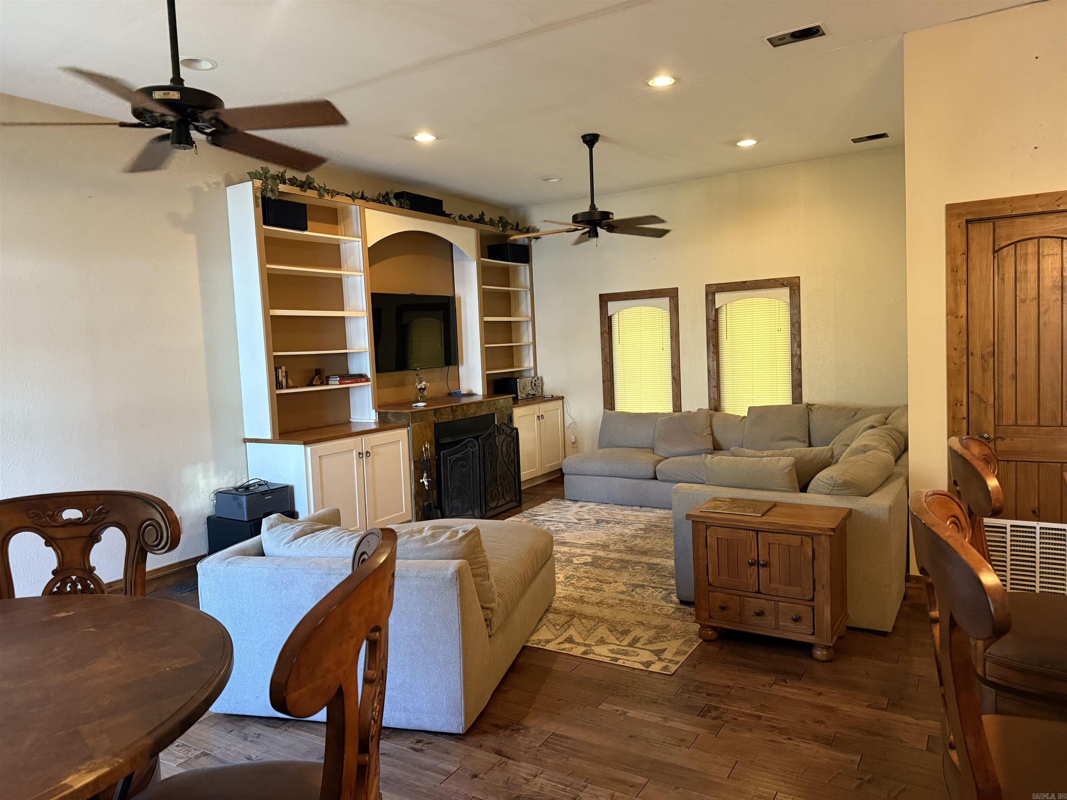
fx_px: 740
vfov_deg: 56.8
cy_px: 400
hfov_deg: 71.6
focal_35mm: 24
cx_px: 534
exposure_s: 1/40
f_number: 1.78
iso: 640
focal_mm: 6.76
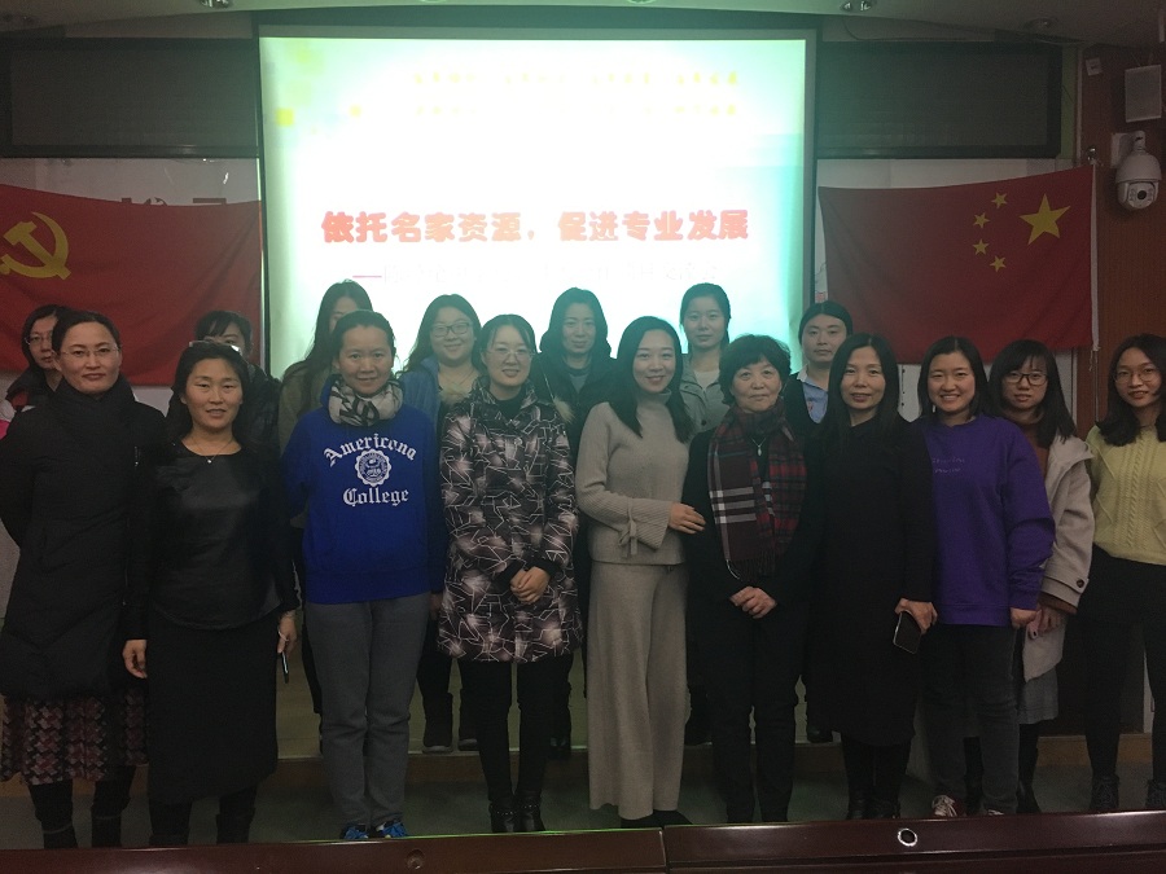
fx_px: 977
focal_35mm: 29
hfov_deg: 61.7
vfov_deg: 48.2
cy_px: 437
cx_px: 583
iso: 160
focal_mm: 4.15
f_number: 2.2
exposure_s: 1/33
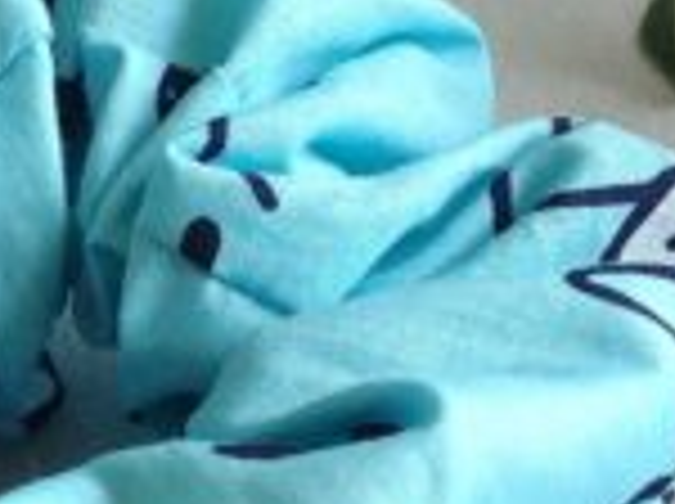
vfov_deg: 9.3
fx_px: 3076
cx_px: 52
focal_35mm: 158
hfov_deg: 12.4
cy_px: 549
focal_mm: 4.28
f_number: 2.4
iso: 50
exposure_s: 1/210
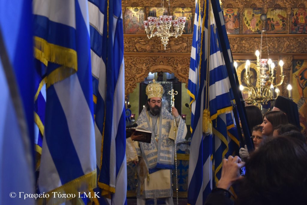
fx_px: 704
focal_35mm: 82
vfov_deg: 16.6
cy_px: 102
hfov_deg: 24.6
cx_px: 154
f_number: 5.6
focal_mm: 55
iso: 1000
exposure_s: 1/60
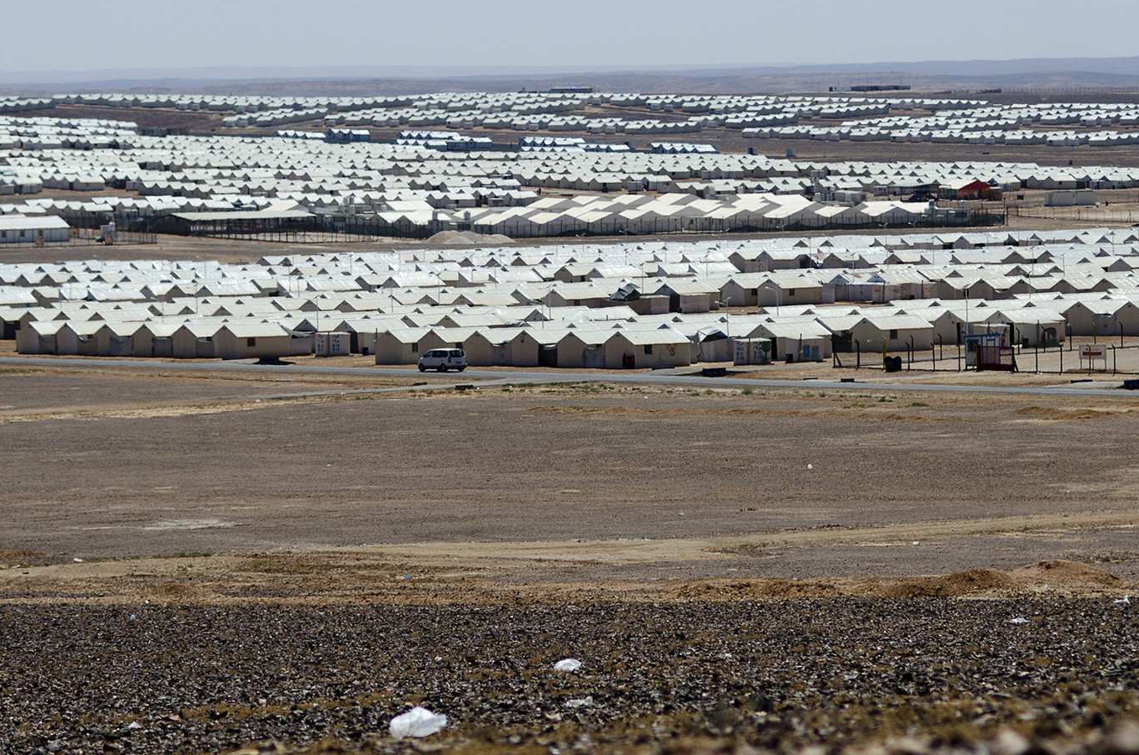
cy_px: 203
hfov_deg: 11.0
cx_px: 595
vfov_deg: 7.3
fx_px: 5929
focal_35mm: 188
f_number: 2.8
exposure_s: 1/6400
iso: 100
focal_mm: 85
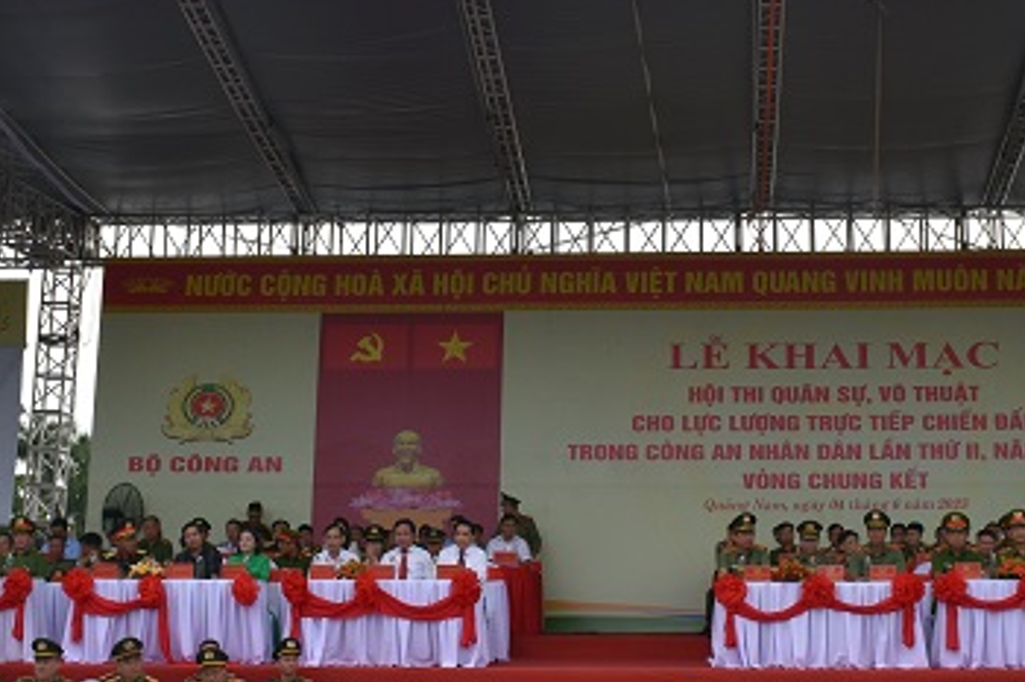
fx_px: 1878
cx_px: 621
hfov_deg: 30.4
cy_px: 266
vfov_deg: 20.6
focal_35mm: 66
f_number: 8
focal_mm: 22
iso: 360
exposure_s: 1/500
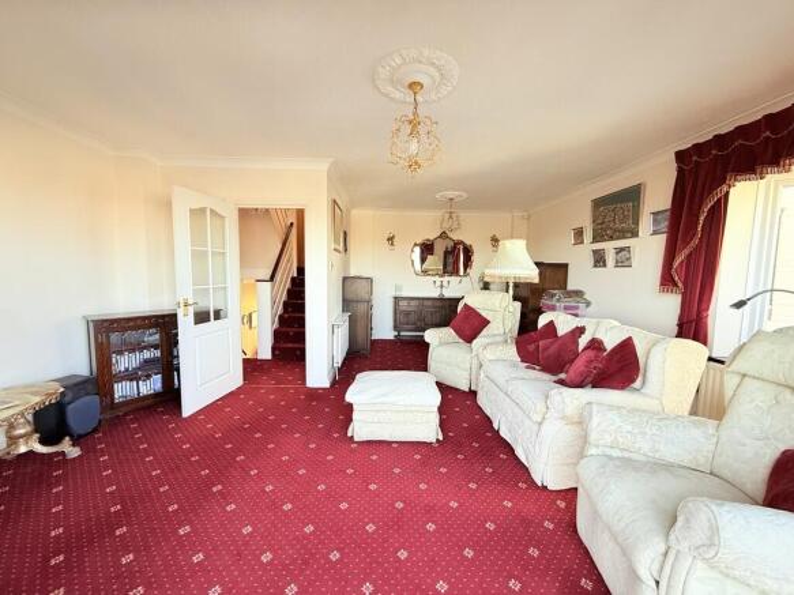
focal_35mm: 14
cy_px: 298
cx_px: 397
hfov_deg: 102.1
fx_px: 321
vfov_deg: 85.7
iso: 125
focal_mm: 2.22
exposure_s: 1/99
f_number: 2.2
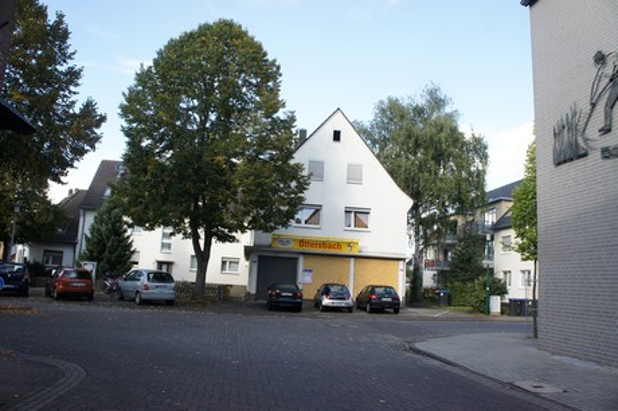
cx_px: 309
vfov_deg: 47.9
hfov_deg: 67.4
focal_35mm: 27
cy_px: 206
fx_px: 463
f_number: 7.1
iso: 400
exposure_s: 1/250
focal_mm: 18
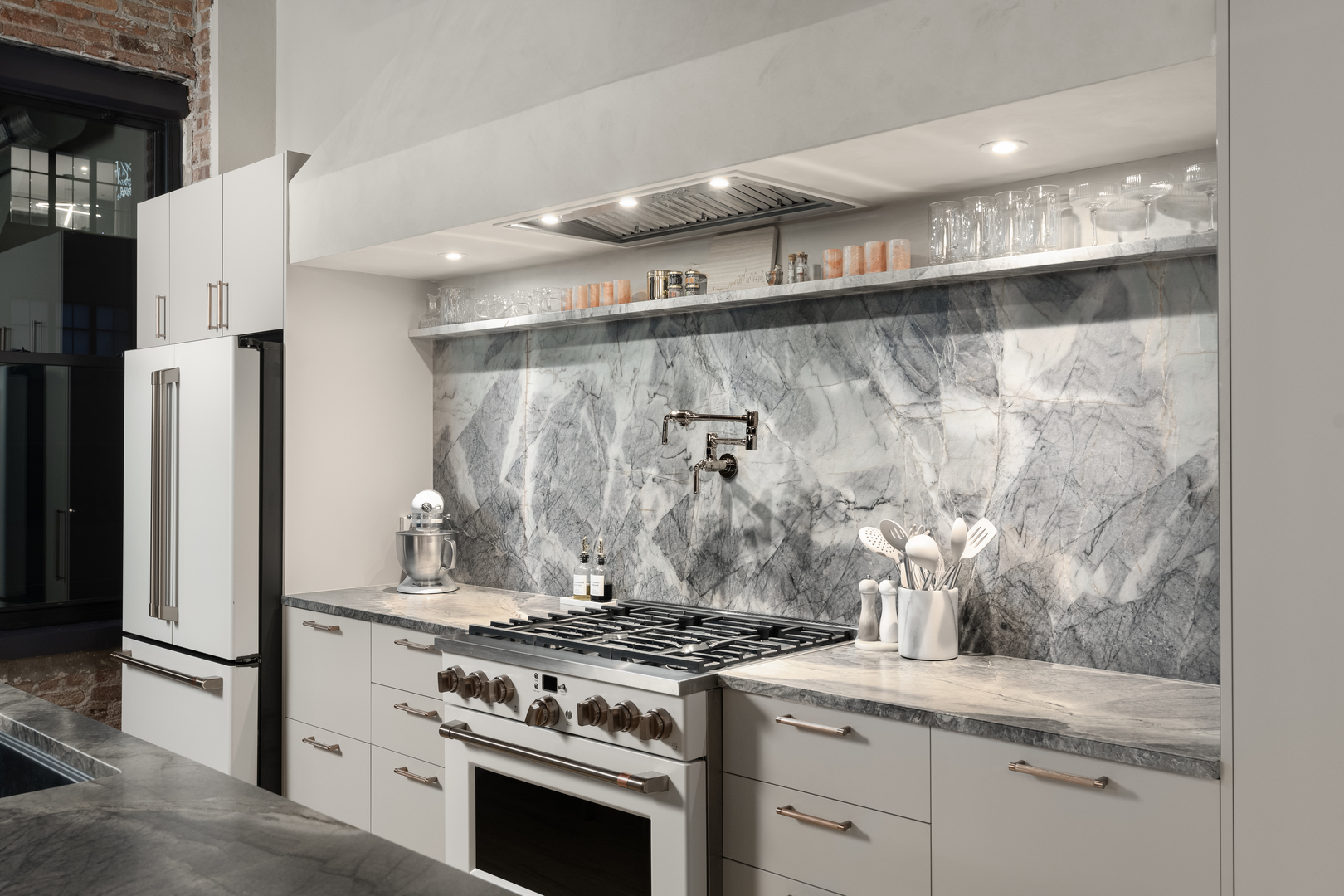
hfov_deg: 61.9
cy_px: 448
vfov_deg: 43.6
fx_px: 1120
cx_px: 672
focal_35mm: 30
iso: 800
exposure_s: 1/2.5
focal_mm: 30
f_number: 7.1
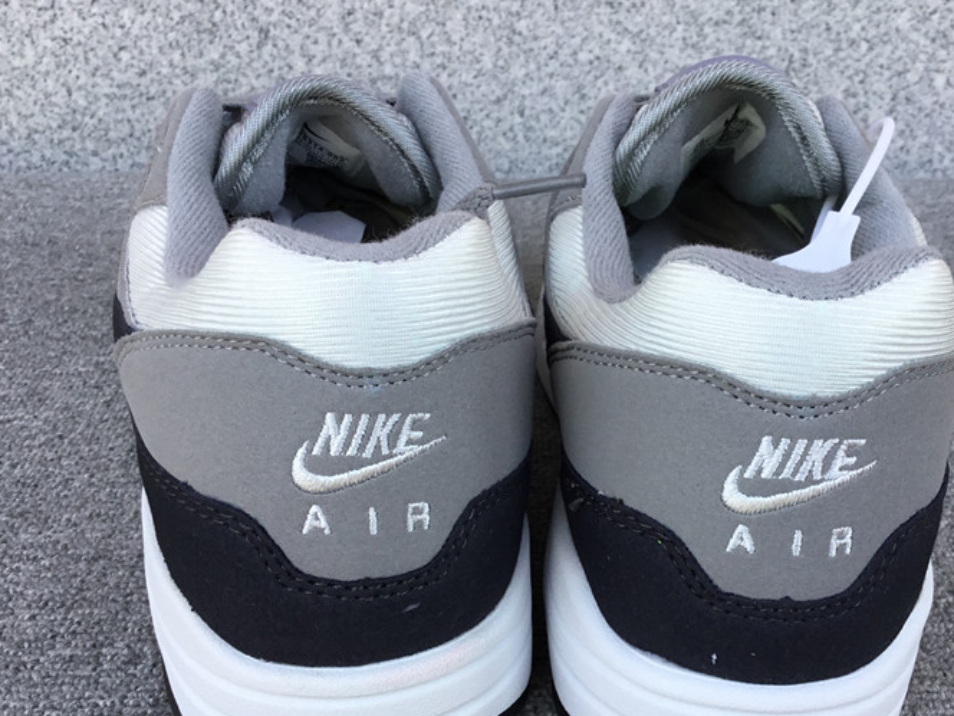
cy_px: 469
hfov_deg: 44.6
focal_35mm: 42
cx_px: 569
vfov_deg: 34.1
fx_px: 1157
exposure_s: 1/179
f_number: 2.4
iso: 25
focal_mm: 3.3
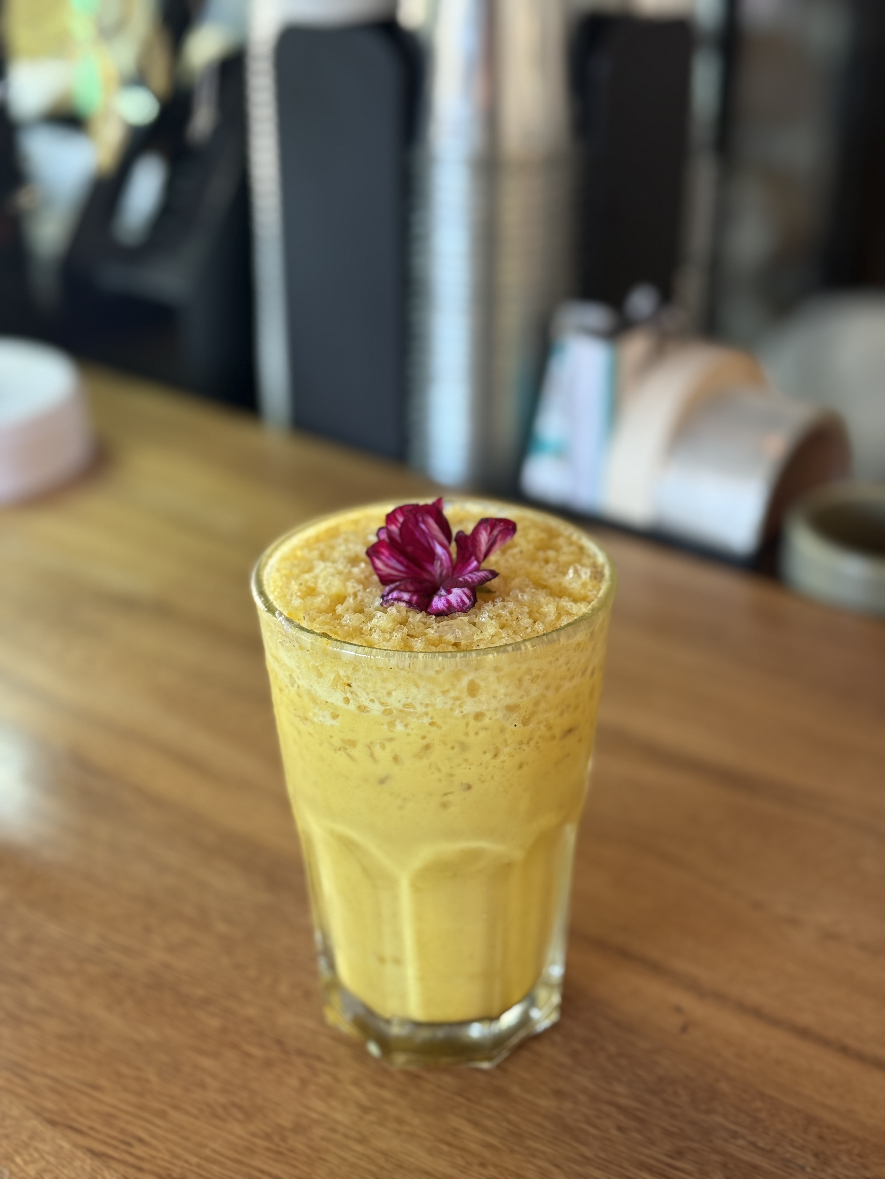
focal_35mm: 48
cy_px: 590
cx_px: 442
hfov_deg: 30.3
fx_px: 1636
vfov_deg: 39.7
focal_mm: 6.76
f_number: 1.78
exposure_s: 1/60
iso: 125
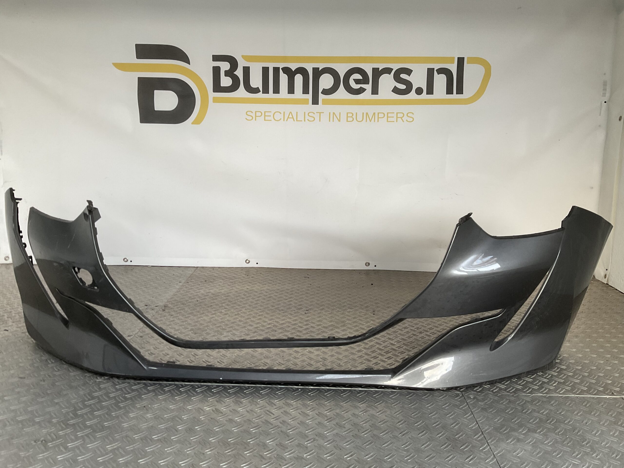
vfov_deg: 48.2
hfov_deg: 61.7
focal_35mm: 29
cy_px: 234
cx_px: 312
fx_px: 523
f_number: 1.8
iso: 50
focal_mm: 3
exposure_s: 1/50
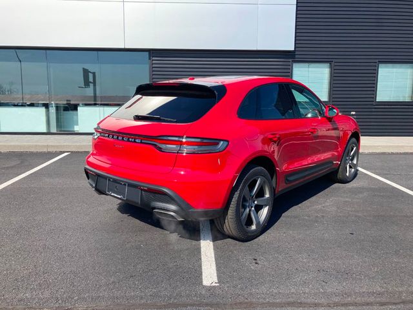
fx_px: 334
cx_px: 206
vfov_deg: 49.7
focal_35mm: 28
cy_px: 155
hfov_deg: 63.4
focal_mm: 3.99
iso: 20
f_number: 1.8
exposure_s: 1/1297
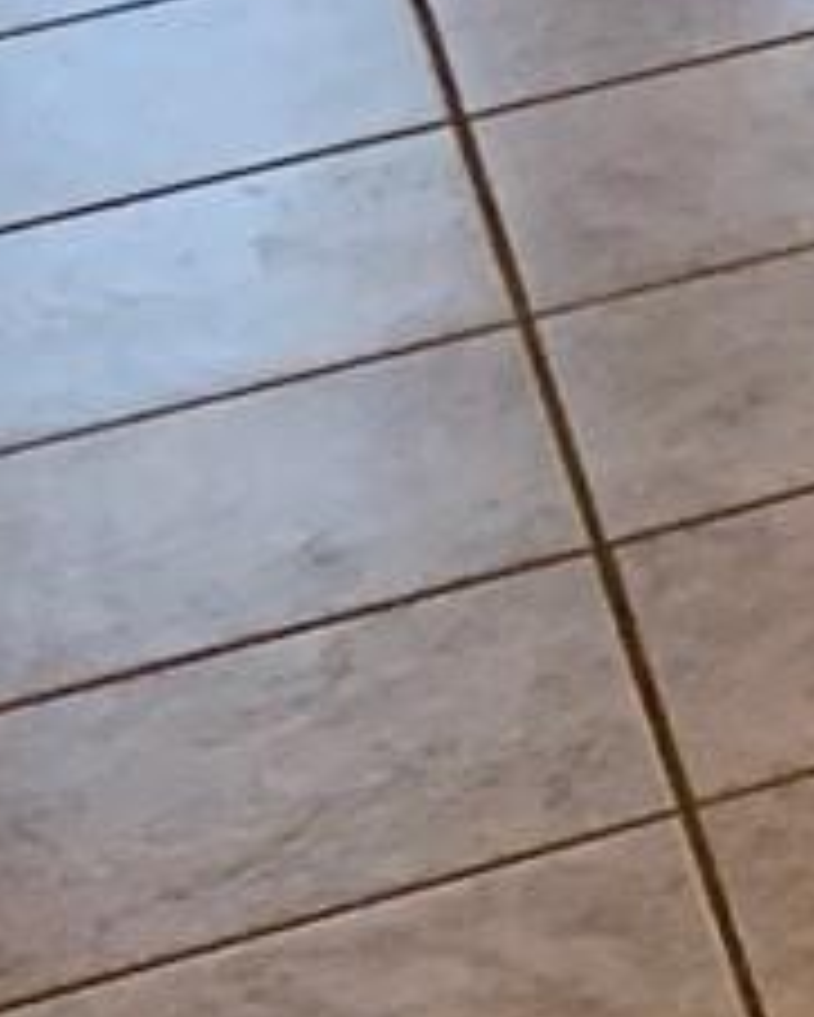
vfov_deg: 7.9
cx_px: 4025
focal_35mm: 230
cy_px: -1156
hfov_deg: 5.3
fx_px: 6922
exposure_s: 1/60
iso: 200
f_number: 1.8
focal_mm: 4.25
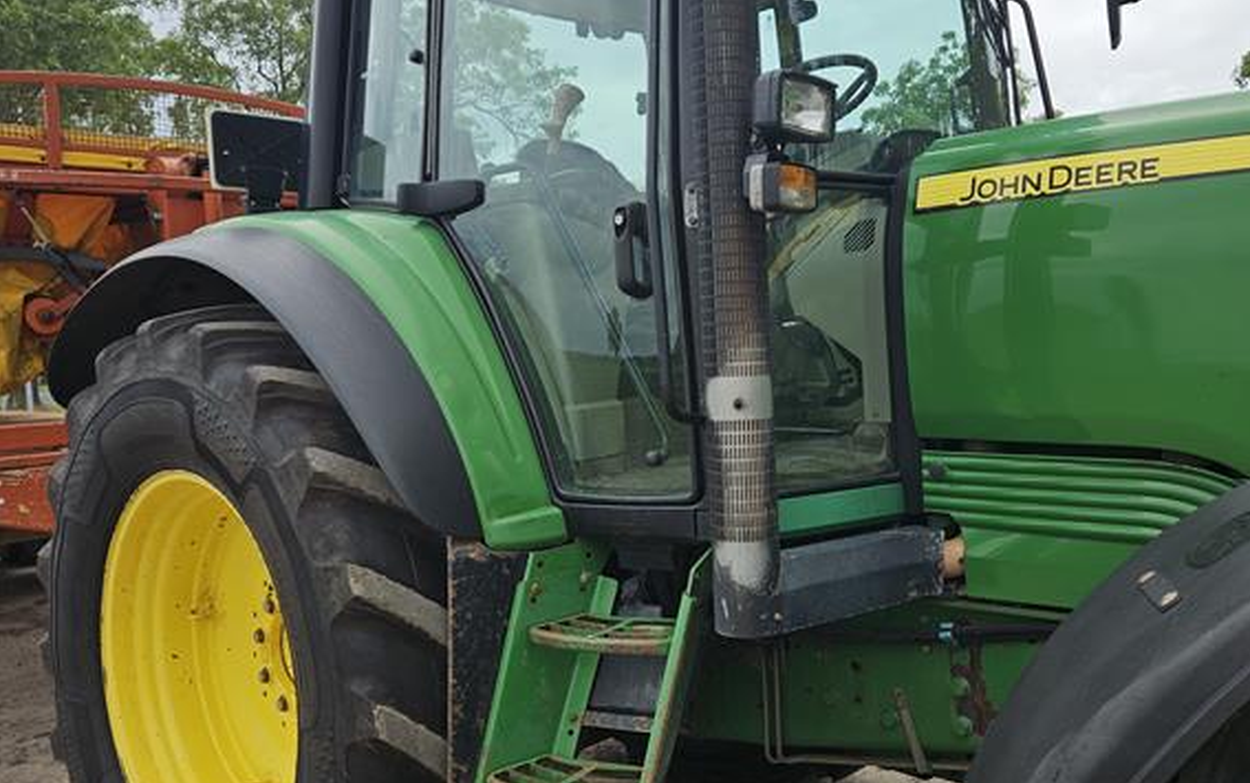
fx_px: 1125
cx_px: 633
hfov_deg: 58.1
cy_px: 384
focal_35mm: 33
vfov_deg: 38.4
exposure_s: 1/1117
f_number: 1.8
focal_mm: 5.4
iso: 25
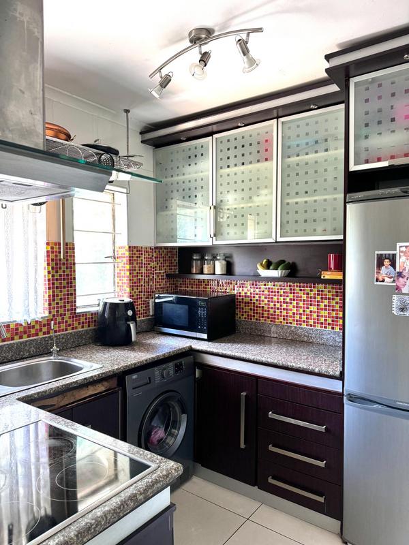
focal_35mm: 24
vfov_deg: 71.6
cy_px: 272
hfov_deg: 56.8
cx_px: 204
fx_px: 378
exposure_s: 1/60
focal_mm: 6.86
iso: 320
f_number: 1.78
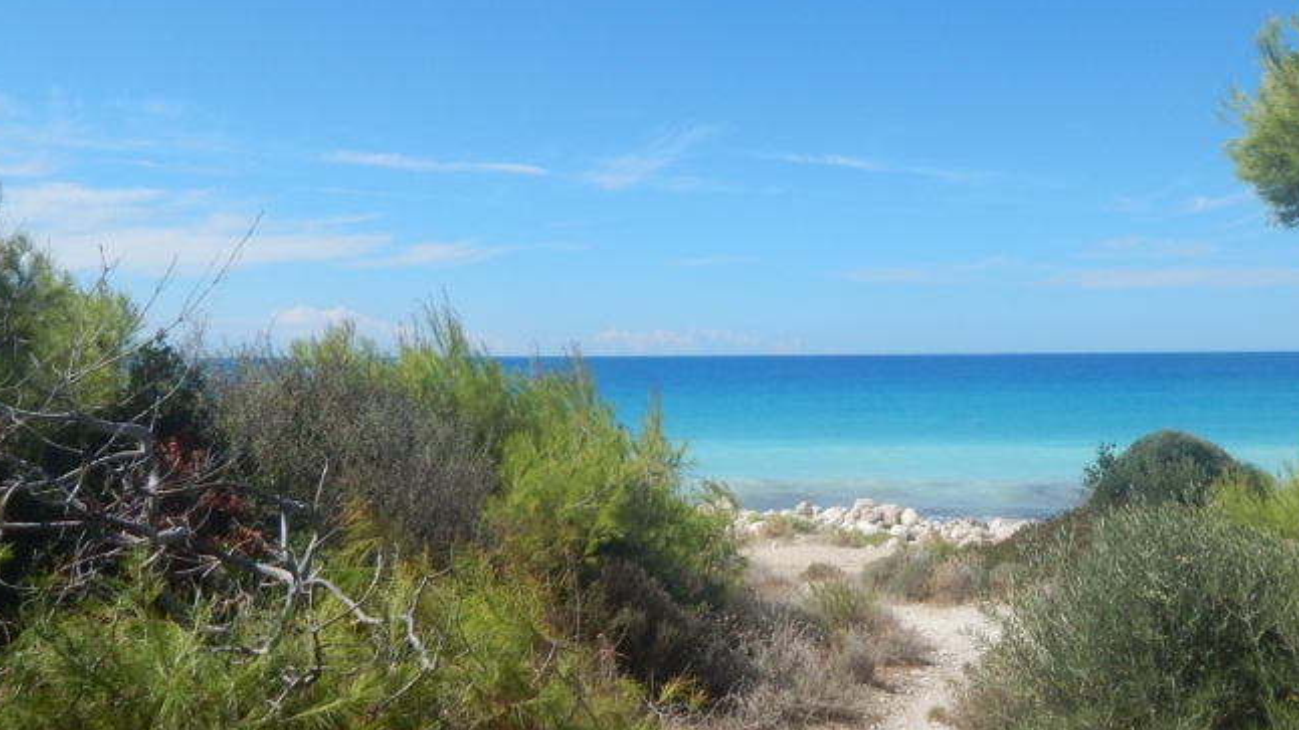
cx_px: 808
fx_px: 1309
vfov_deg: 30.7
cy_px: 201
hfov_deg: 52.3
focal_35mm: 38
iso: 125
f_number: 6
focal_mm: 4
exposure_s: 1/640
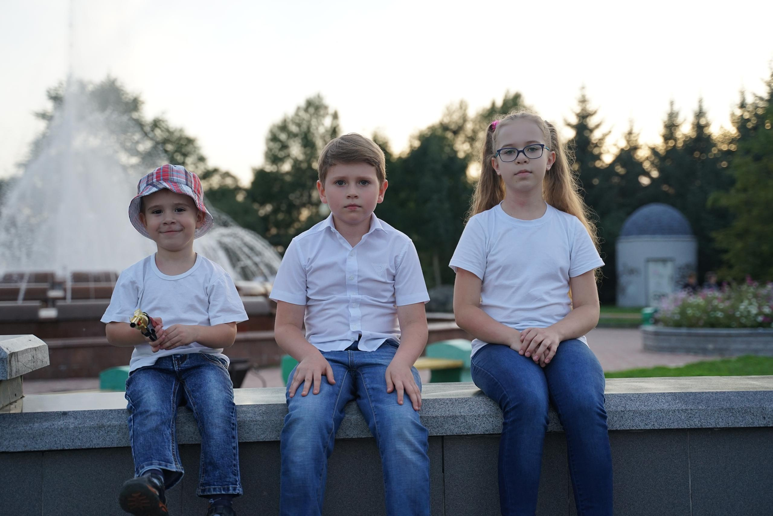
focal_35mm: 51
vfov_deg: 26.5
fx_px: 1095
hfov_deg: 38.9
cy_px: 258
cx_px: 386
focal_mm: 51
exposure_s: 1/800
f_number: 3.2
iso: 640
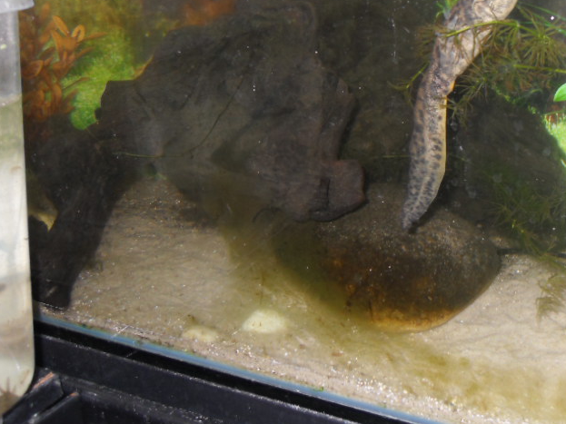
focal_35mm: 46
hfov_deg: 39.8
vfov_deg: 30.7
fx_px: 752
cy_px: 81
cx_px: 445
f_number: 2.8
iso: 200
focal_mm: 6
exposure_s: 1/45
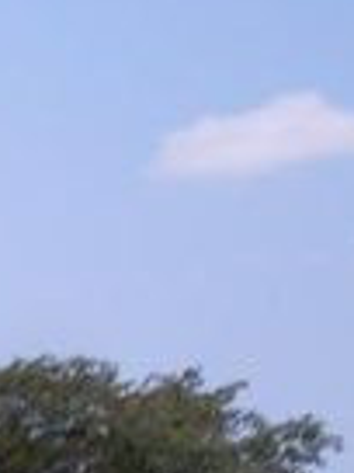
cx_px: -711
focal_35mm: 214
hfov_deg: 6.4
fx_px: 2918
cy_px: 939
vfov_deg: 8.7
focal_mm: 6.3
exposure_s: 1/180
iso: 80
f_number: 8.4
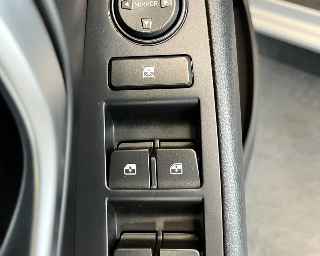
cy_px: 96
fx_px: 322
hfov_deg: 52.8
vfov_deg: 43.0
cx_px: 160
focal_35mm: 34
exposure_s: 1/60
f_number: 1.6
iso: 320
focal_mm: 5.1
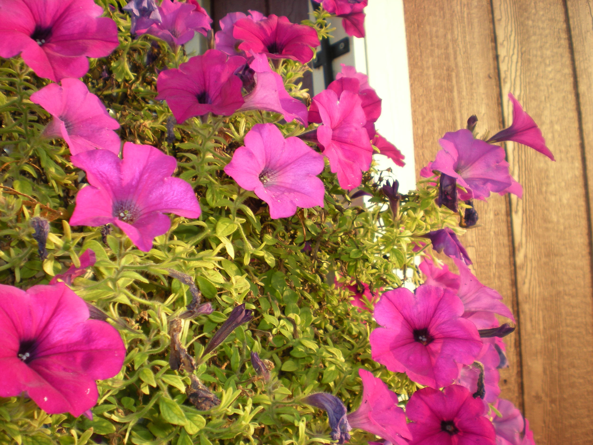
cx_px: 296
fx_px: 651
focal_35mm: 38
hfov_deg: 49.0
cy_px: 222
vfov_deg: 37.7
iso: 64
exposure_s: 1/146
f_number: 4.6
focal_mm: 6.3
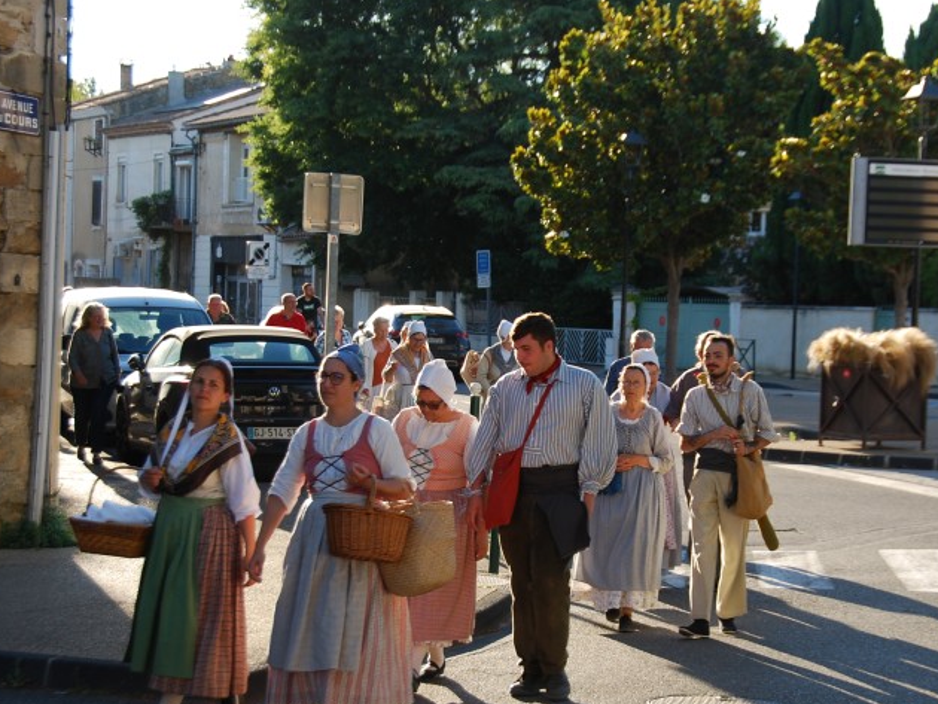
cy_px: 444
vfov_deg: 17.2
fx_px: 2331
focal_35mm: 86
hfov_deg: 22.7
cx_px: 500
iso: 100
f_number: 5.6
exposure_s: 1/125
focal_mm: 42
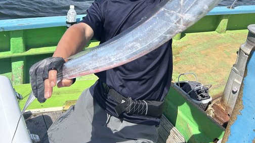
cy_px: 32
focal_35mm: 36
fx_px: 243
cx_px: 150
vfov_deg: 32.1
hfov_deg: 55.0
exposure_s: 1/3968
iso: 50
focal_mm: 5.7
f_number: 1.5
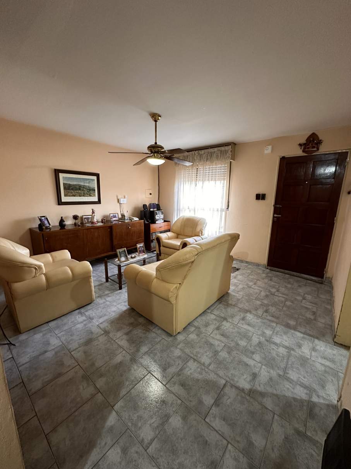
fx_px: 189
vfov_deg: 102.1
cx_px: 176
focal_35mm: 14
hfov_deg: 85.7
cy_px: 234
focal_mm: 2.22
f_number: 2.2
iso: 500
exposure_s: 1/50
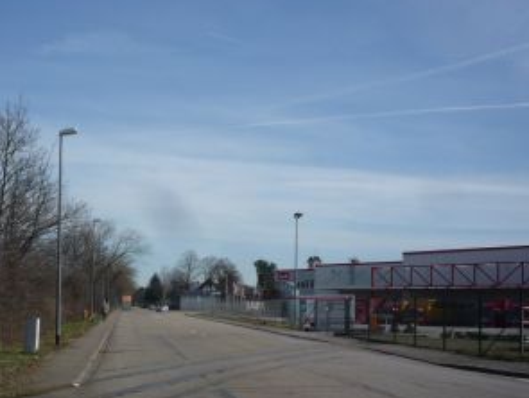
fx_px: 796
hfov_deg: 36.3
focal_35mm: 52
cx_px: 170
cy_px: 274
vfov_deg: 27.9
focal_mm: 5.2
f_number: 5.6
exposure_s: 1/640
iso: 100
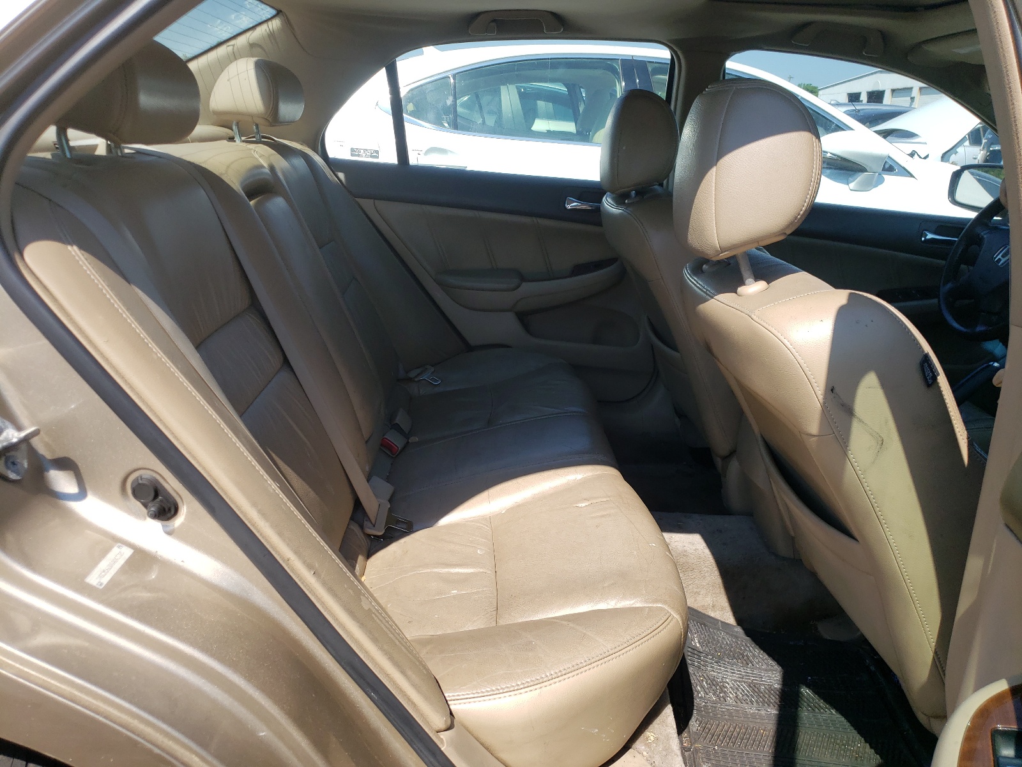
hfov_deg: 67.3
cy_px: 384
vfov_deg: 53.1
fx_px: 768
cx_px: 511
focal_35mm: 26
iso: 50
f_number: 1.5
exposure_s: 1/1667
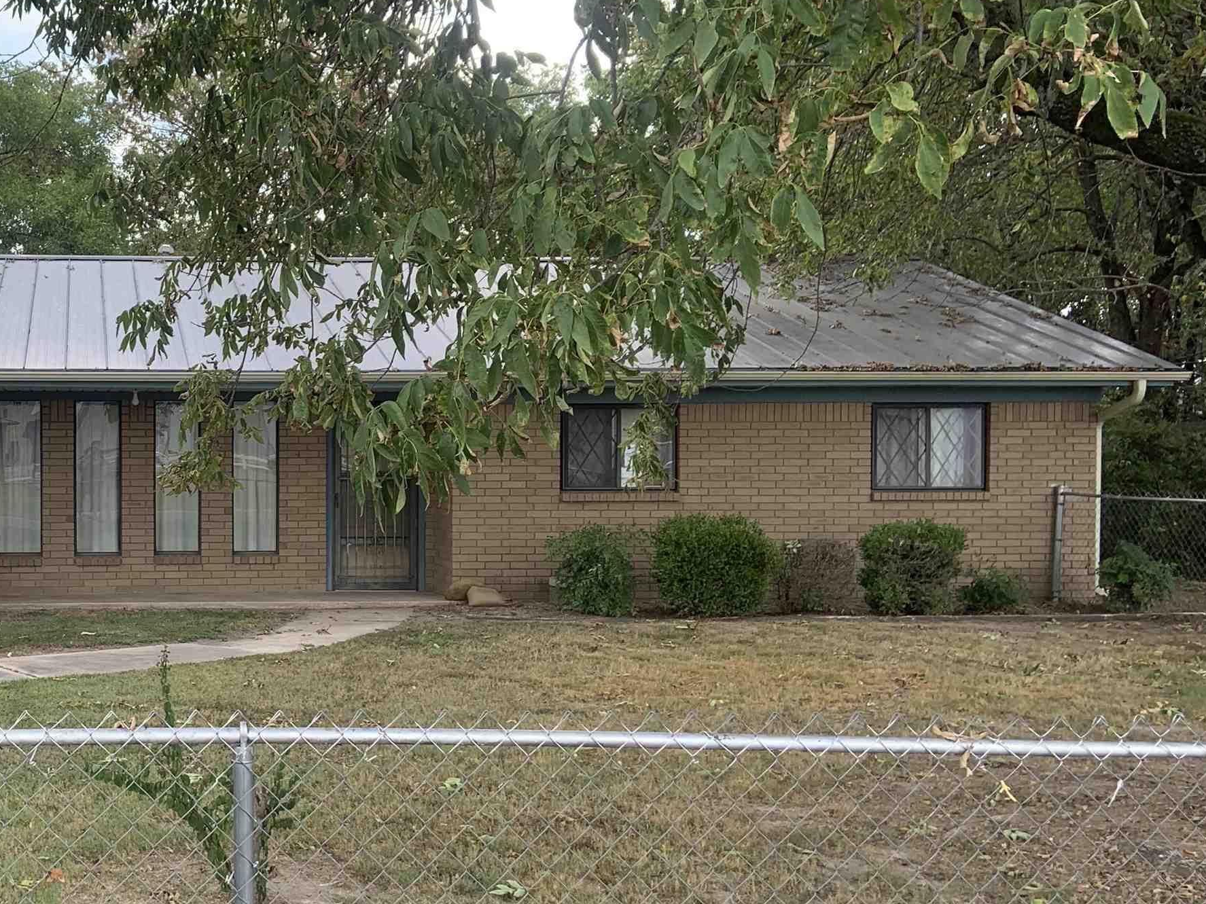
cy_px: 503
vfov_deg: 32.1
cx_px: 203
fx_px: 1568
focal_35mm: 45
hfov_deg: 40.0
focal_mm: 4.25
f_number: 1.8
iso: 25
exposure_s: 1/259
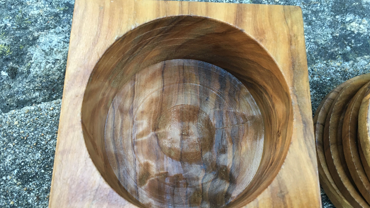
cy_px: 123
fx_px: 314
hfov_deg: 61.0
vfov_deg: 36.6
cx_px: 184
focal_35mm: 32
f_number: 2.2
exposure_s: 1/33
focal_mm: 4.15
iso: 200
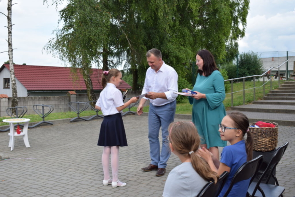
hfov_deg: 43.6
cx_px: 148
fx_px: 369
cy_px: 98
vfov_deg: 29.9
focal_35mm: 45
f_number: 8
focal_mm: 30
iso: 250
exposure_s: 1/250
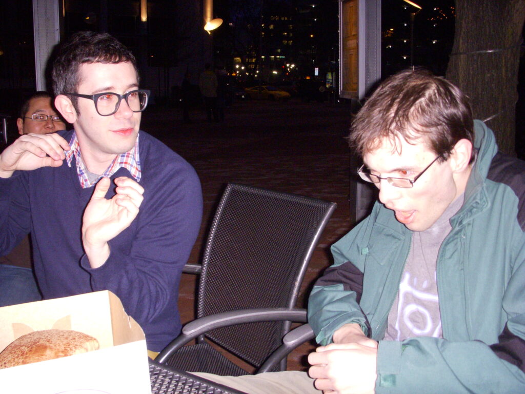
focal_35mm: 38
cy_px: 197
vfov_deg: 37.7
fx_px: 576
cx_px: 262
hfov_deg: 49.0
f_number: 3.3
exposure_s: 1/125
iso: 400
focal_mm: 6.3
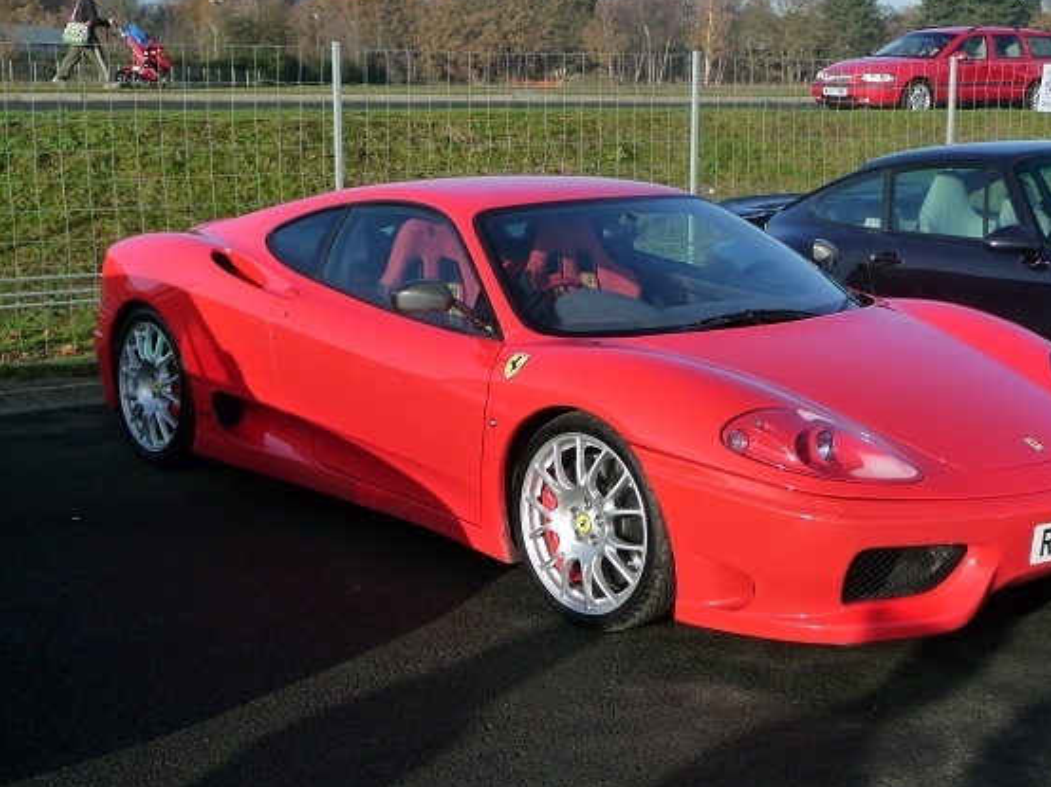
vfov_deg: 28.0
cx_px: 603
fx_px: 1578
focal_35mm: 52
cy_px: 400
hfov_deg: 36.8
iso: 160
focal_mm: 7.6
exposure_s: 1/640
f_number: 4.1
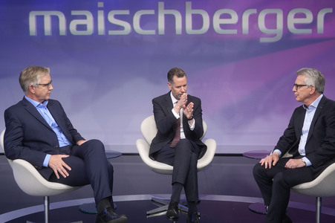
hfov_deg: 43.6
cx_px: 168
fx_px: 418
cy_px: 112
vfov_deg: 29.8
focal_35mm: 45
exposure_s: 1/200
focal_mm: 30
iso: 640
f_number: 2.2
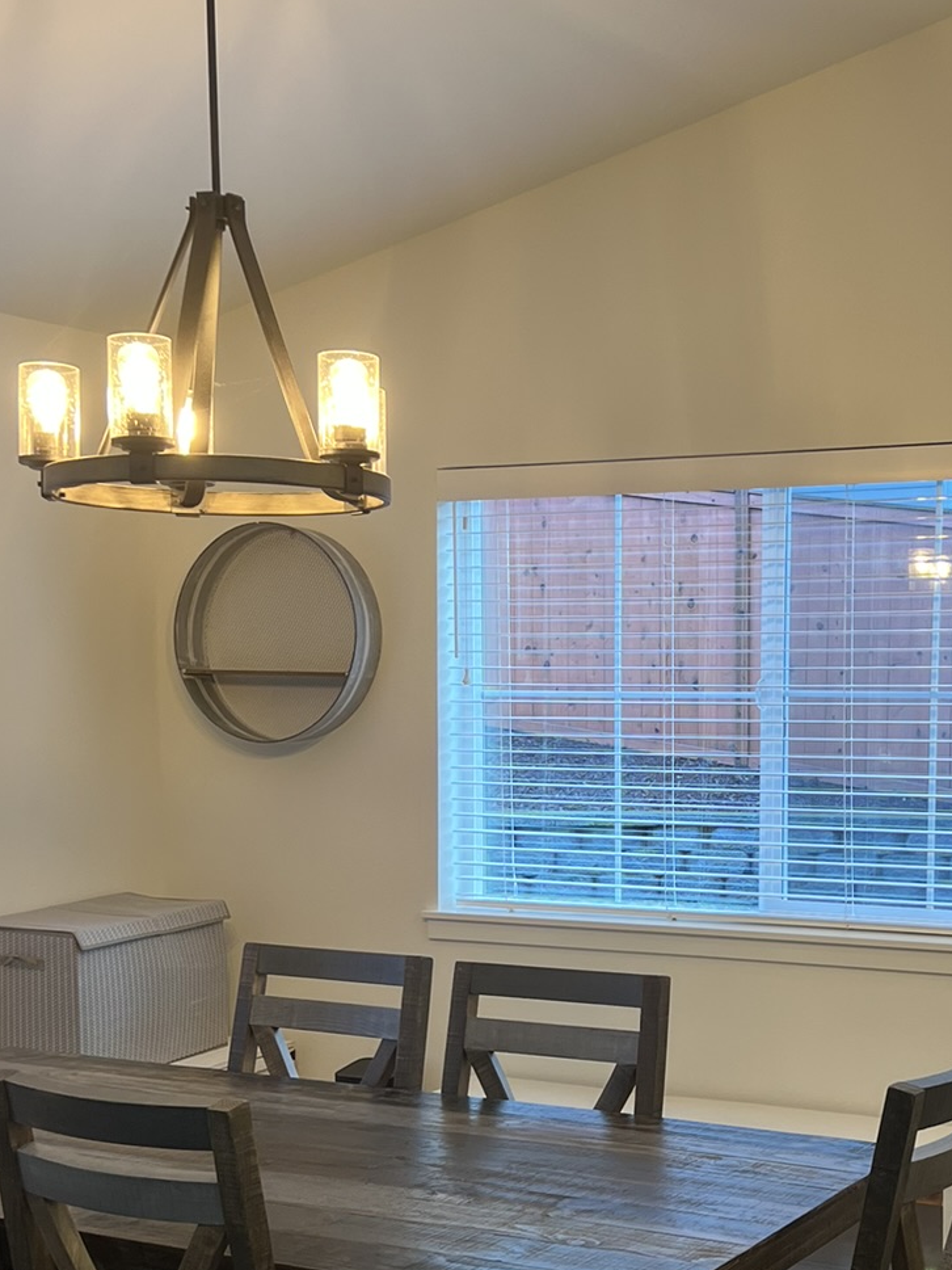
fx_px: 2017
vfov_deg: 34.7
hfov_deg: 26.4
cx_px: 656
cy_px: 828
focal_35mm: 55
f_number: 1.5
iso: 64
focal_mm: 5.7
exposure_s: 1/60
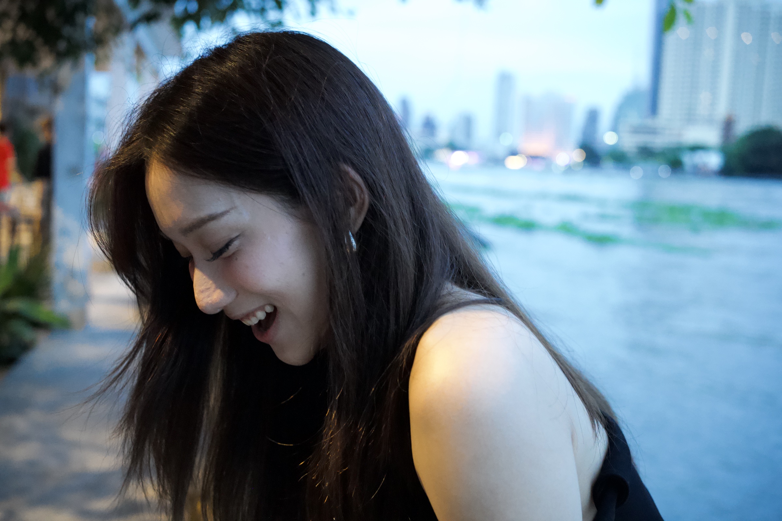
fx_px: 869
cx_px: 391
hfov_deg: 48.5
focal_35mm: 40
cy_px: 260
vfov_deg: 33.4
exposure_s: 1/160
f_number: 4
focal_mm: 40
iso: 12800
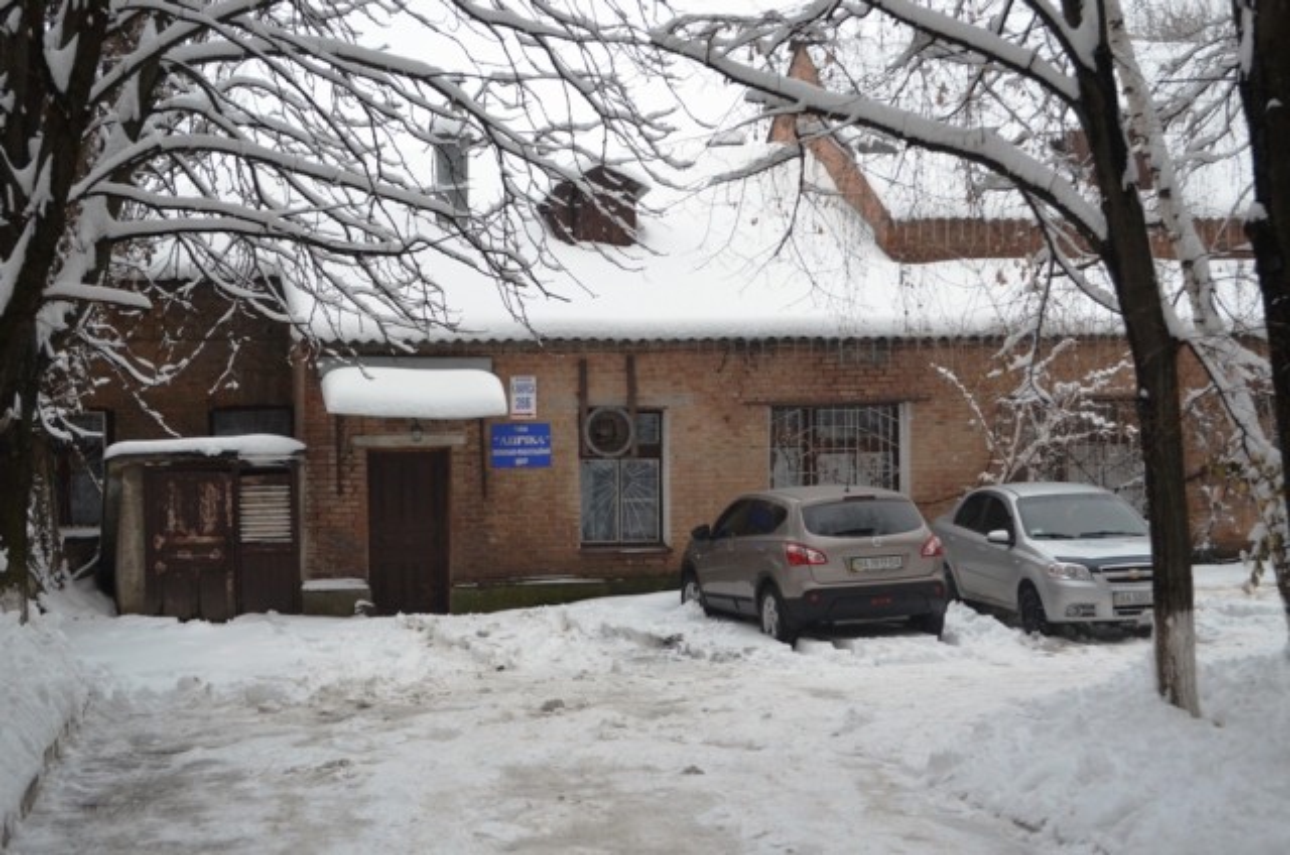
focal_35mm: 60
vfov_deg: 22.5
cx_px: 645
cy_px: 428
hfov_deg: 33.5
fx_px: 2146
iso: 1400
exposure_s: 1/500
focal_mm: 40
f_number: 5.3
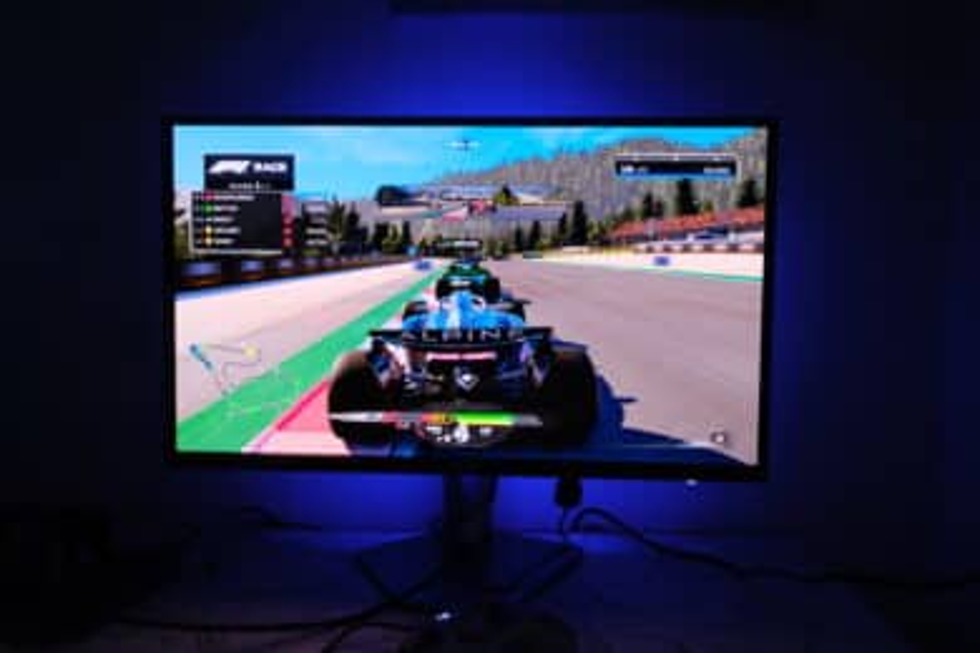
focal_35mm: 29
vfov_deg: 45.0
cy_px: 326
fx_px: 789
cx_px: 490
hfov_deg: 63.7
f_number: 7.1
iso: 3200
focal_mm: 19
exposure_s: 1/34
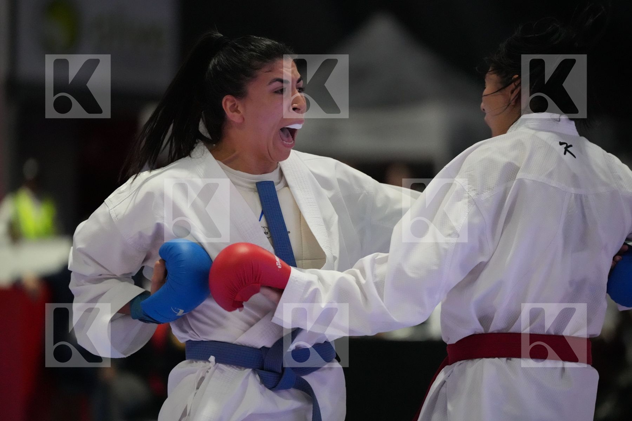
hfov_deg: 12.3
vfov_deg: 8.2
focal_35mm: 167
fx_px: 2932
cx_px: 316
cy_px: 210
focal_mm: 167
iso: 12800
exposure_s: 1/800
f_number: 2.8
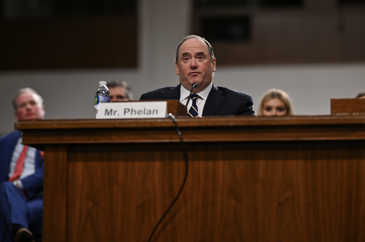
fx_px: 1367
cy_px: 121
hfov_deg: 15.2
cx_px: 182
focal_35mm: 135
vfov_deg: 10.1
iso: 1250
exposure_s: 1/1000
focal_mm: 135
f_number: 1.8
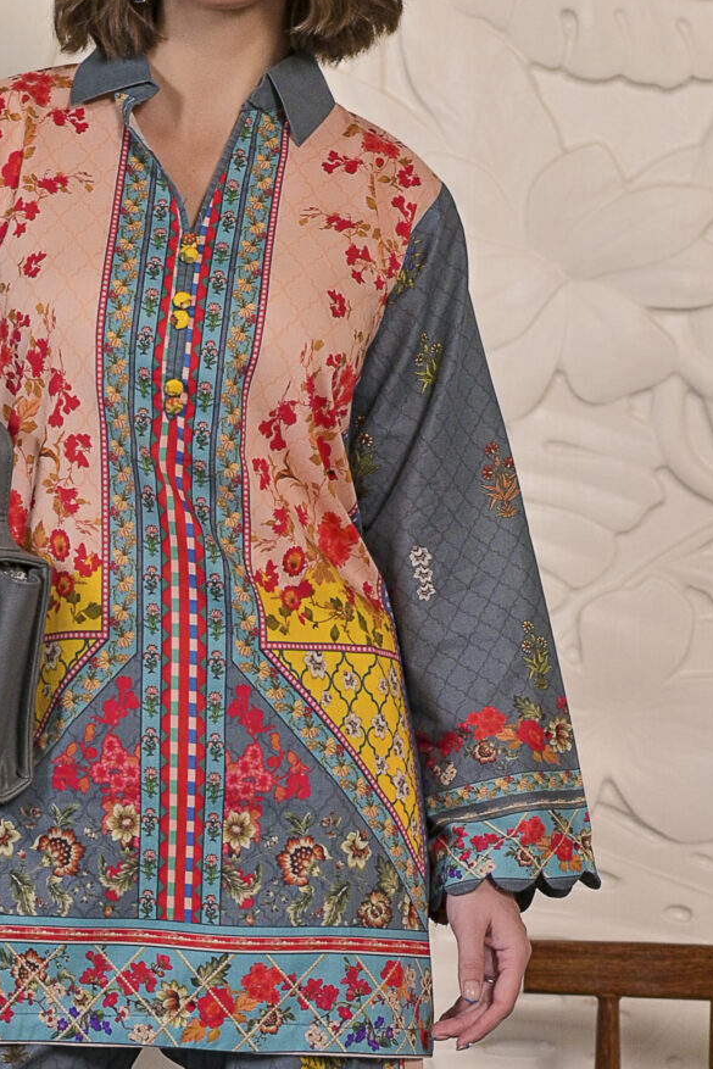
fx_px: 4335
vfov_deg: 14.0
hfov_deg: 9.4
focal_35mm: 146
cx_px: 200
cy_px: 796
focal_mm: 50
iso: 250
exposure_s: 1/125
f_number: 2.8
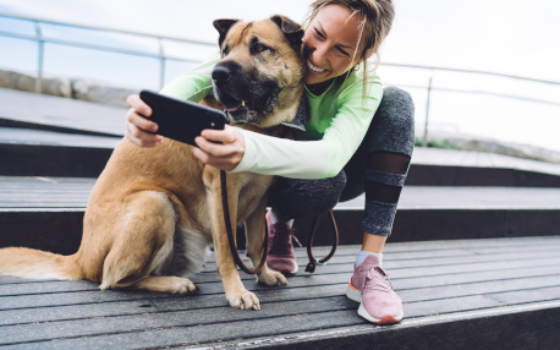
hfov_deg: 50.4
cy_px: 158
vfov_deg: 32.7
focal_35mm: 39
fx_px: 595
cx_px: 278
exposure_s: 1/640
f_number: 2.8
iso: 125
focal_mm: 35
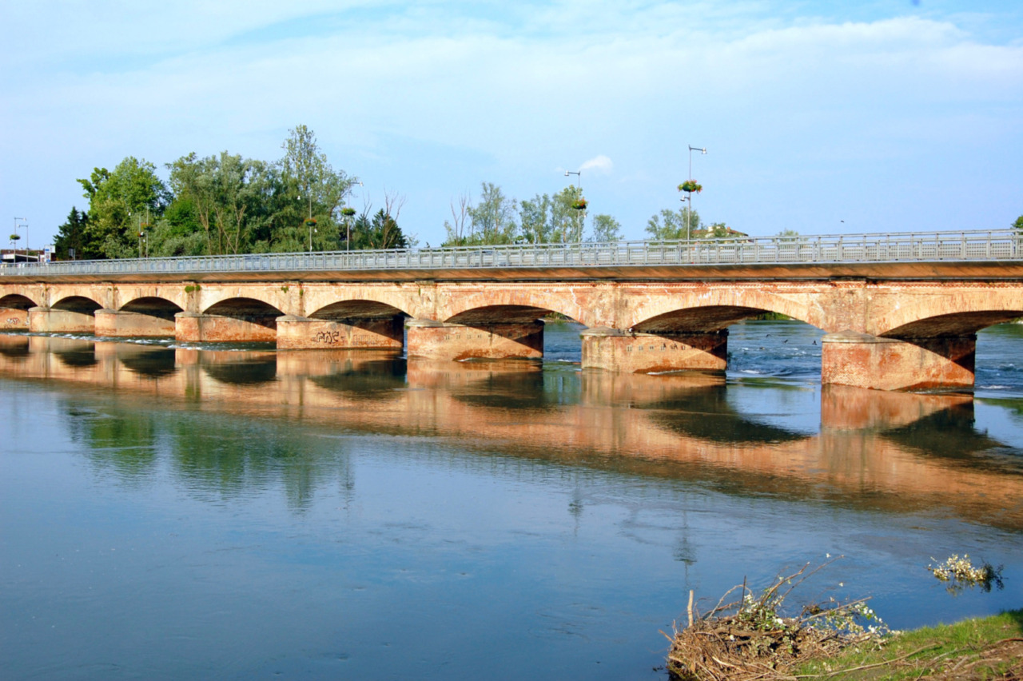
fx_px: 1363
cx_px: 512
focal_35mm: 48
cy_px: 340
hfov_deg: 41.1
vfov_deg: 28.0
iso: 200
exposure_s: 1/400
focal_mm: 32
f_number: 10
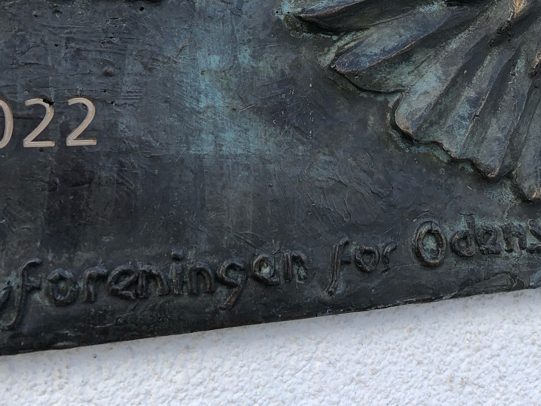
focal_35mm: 54
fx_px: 844
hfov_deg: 35.5
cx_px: 265
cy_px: 66
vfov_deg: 26.4
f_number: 1.8
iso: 20
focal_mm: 3.99
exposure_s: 1/407
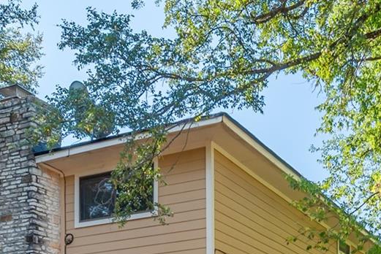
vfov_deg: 20.6
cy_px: 393
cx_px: 293
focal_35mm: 55
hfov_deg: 35.3
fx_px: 582
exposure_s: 1/50
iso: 400
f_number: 8
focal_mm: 14
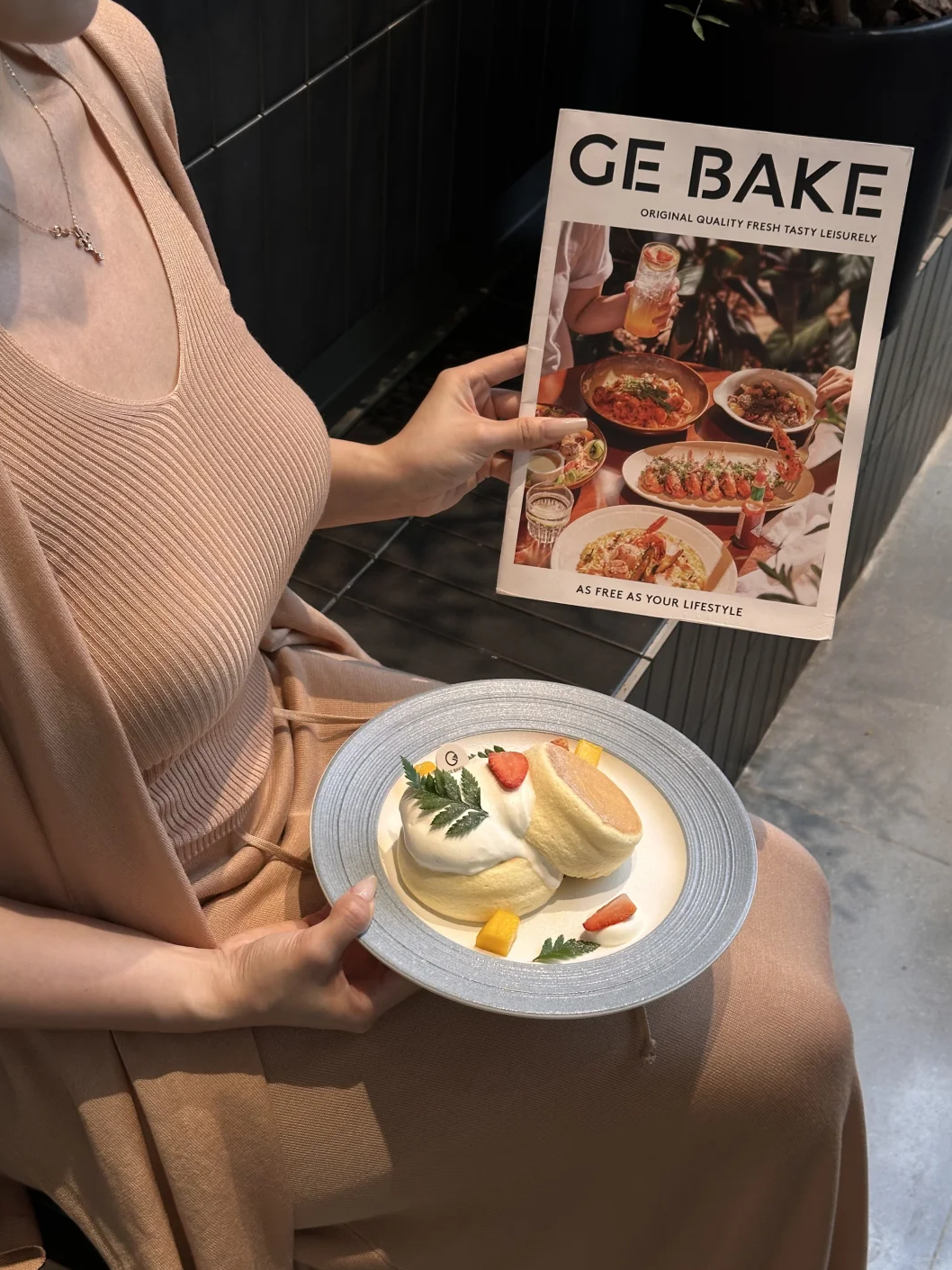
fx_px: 1797
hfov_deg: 29.7
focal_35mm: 49
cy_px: 633
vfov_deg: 38.9
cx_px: 468
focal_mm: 6.86
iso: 64
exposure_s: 1/144
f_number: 1.78
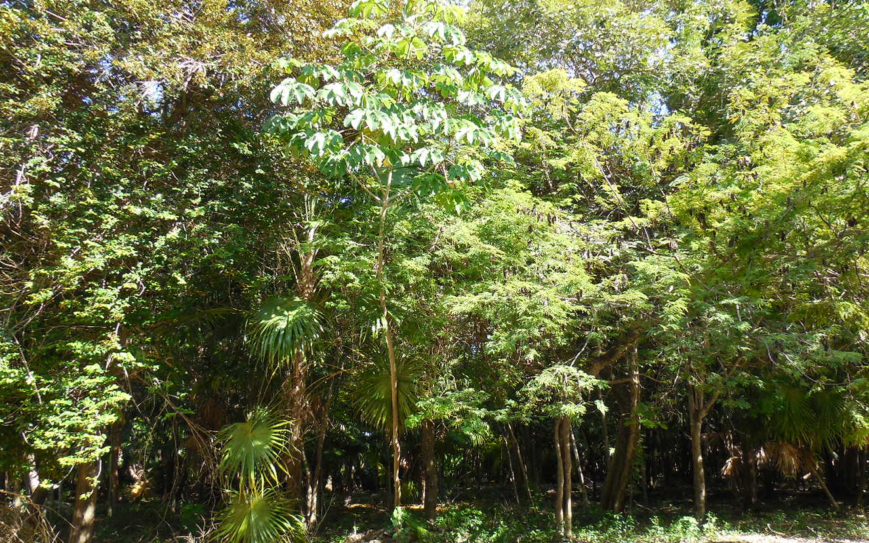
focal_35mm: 32
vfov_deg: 39.3
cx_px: 456
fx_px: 758
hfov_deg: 59.6
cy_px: 310
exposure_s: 1/200
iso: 125
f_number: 3.1
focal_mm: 4.5
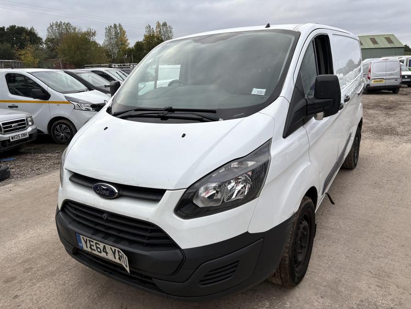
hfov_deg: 67.3
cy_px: 154
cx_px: 206
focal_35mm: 26
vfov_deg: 53.1
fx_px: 309
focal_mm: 5.96
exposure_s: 1/884
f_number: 1.6
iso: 50
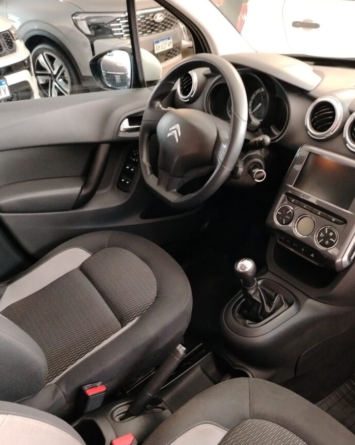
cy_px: 257
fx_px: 368
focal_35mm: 28
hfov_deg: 51.5
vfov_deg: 61.9
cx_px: 186
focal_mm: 5.25
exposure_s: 1/25
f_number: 1.75
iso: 3272
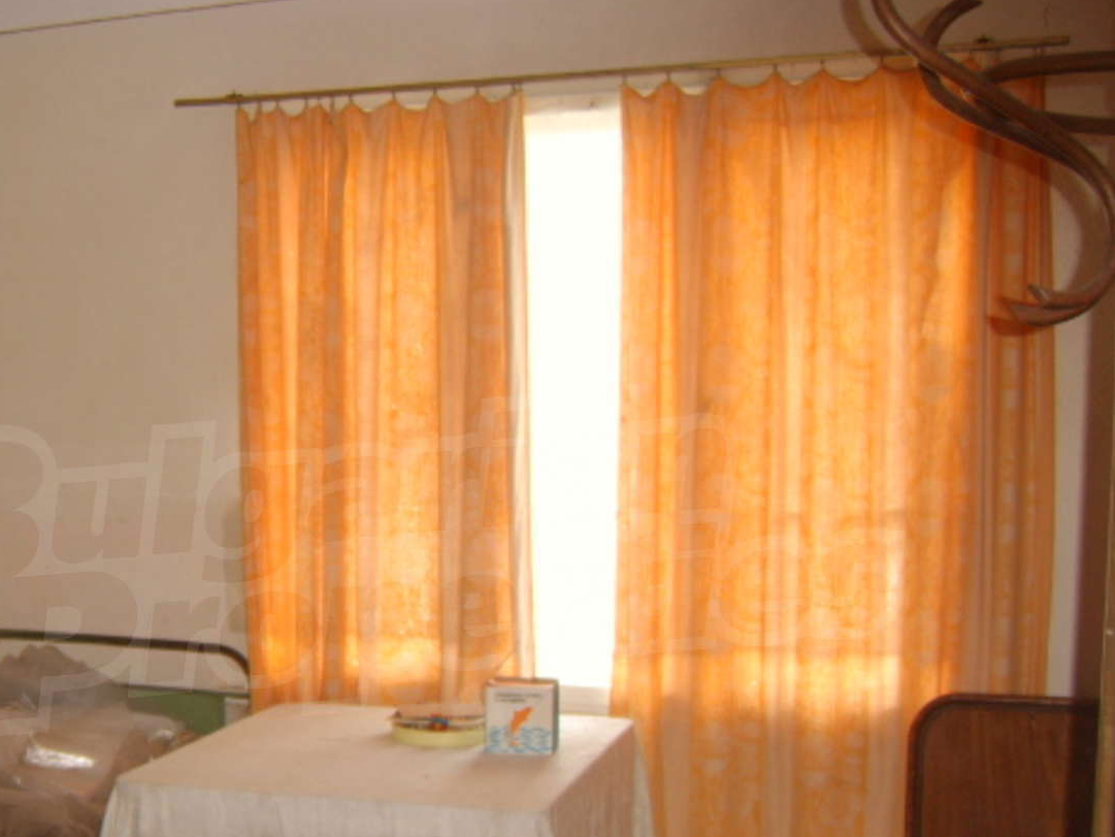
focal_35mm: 43
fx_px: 1385
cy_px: 566
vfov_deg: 33.3
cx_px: 390
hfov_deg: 43.4
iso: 141
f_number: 2.7
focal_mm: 8.13
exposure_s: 1/30
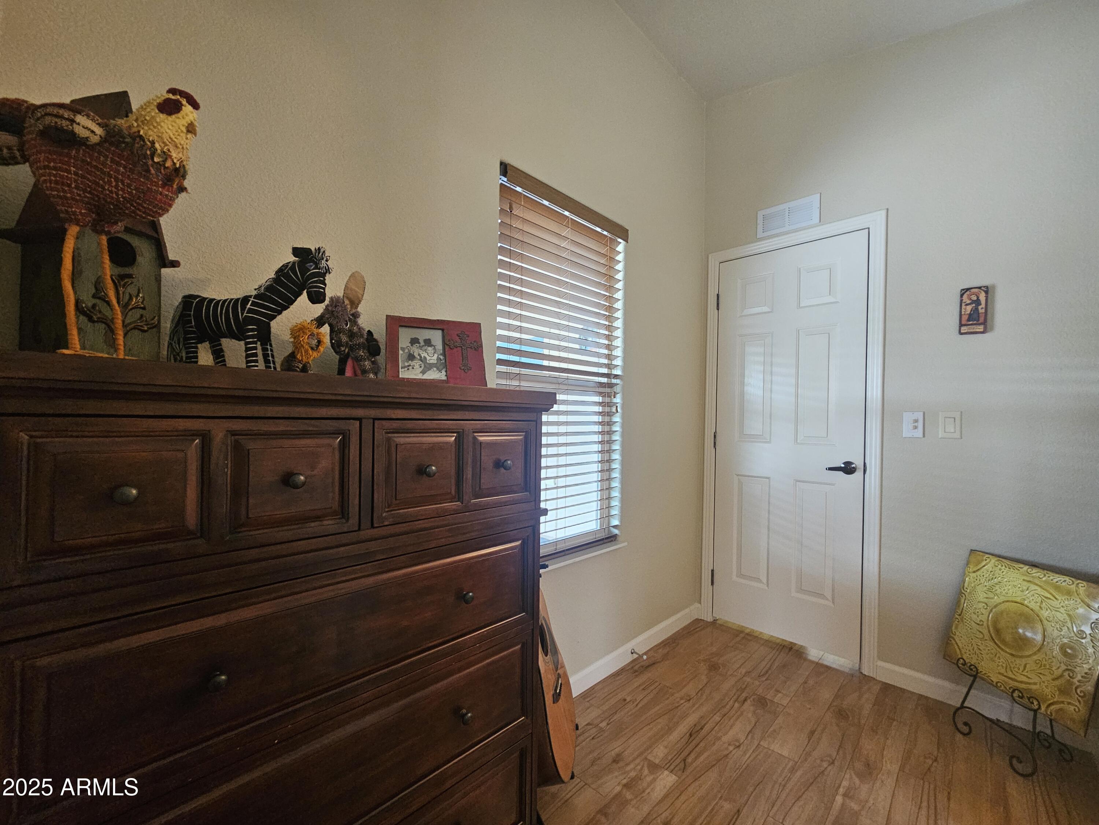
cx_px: 550
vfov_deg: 89.9
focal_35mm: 13
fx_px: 413
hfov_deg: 106.2
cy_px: 412
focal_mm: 2.2
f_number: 2.2
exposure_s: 1/30
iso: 400
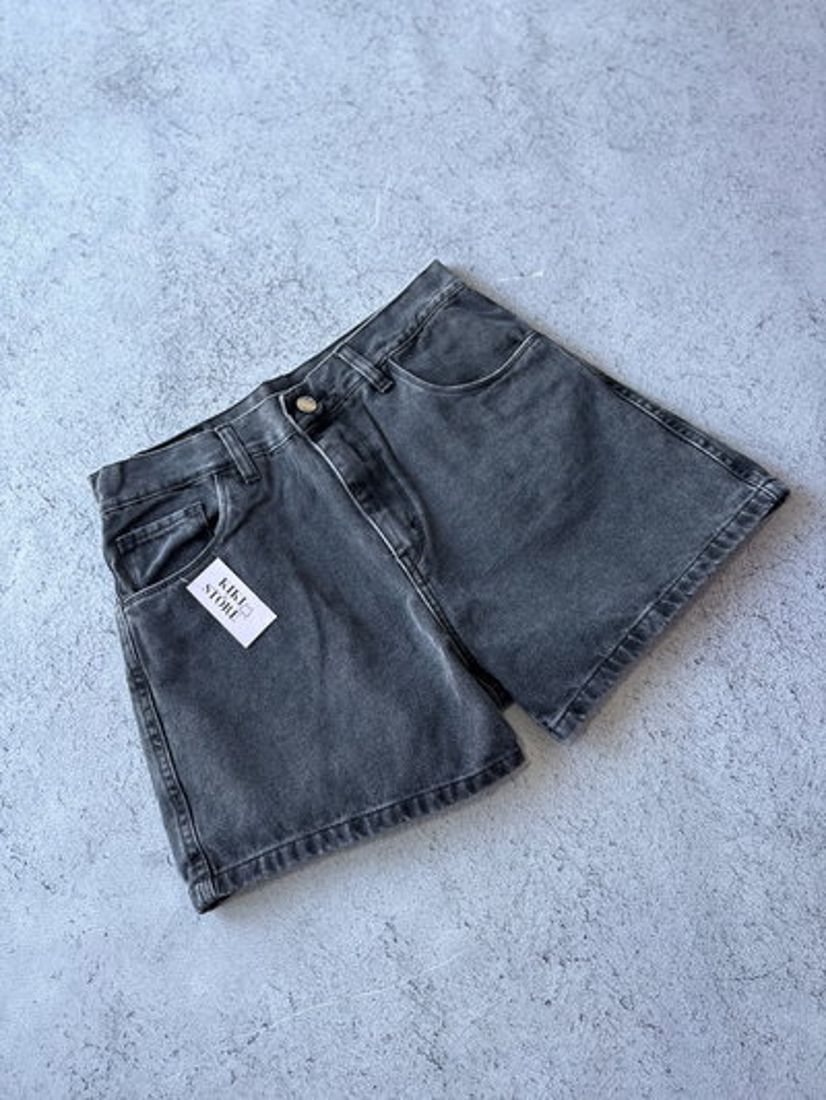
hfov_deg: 53.1
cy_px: 550
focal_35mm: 26
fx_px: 827
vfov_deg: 67.3
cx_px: 413
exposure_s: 1/100
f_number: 1.6
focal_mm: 5.96
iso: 80
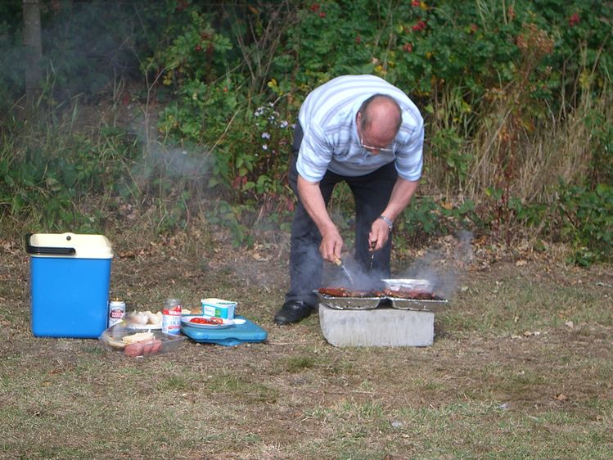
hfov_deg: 17.3
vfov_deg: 13.0
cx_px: 306
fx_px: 2019
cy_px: 230
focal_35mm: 114
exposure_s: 1/250
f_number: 5.2
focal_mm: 18.6
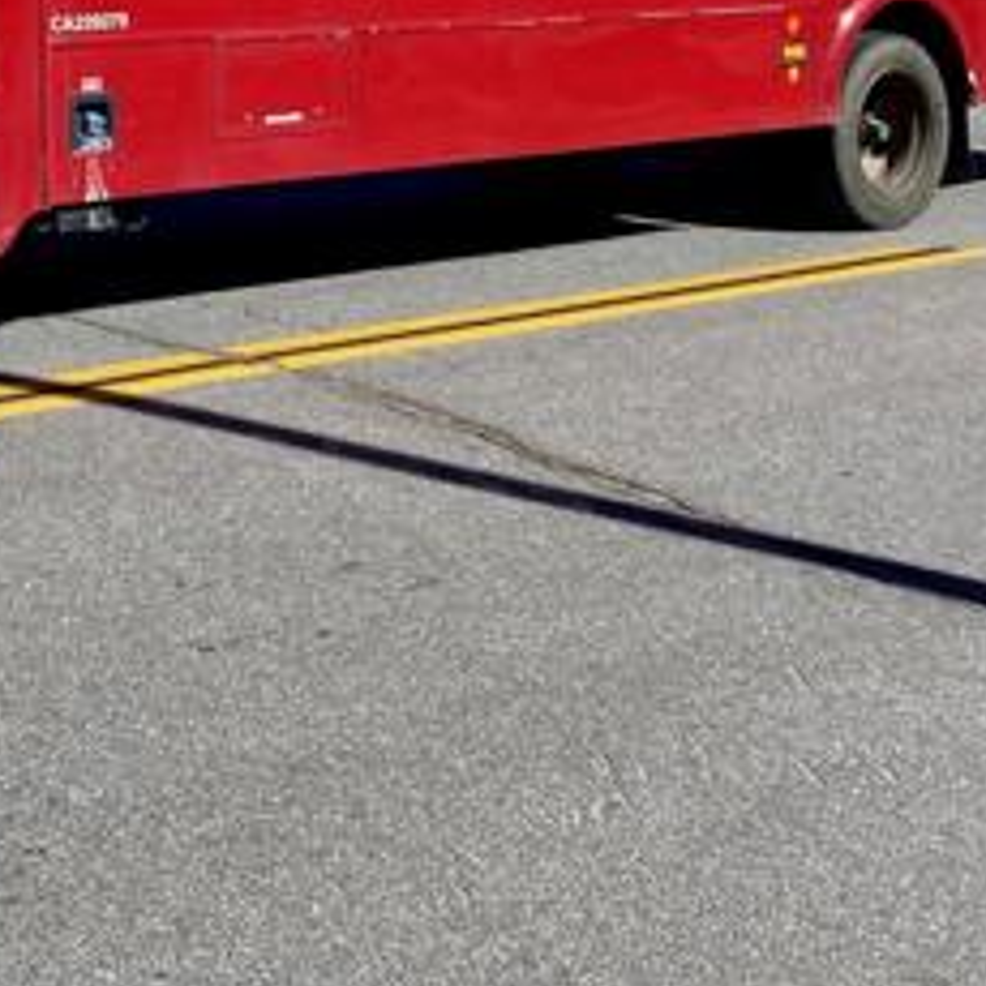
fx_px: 2062
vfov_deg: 25.6
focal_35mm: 64
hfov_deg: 25.9
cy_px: 0
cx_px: 73
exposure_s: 1/2571
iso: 32
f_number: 1.8
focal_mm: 4.25
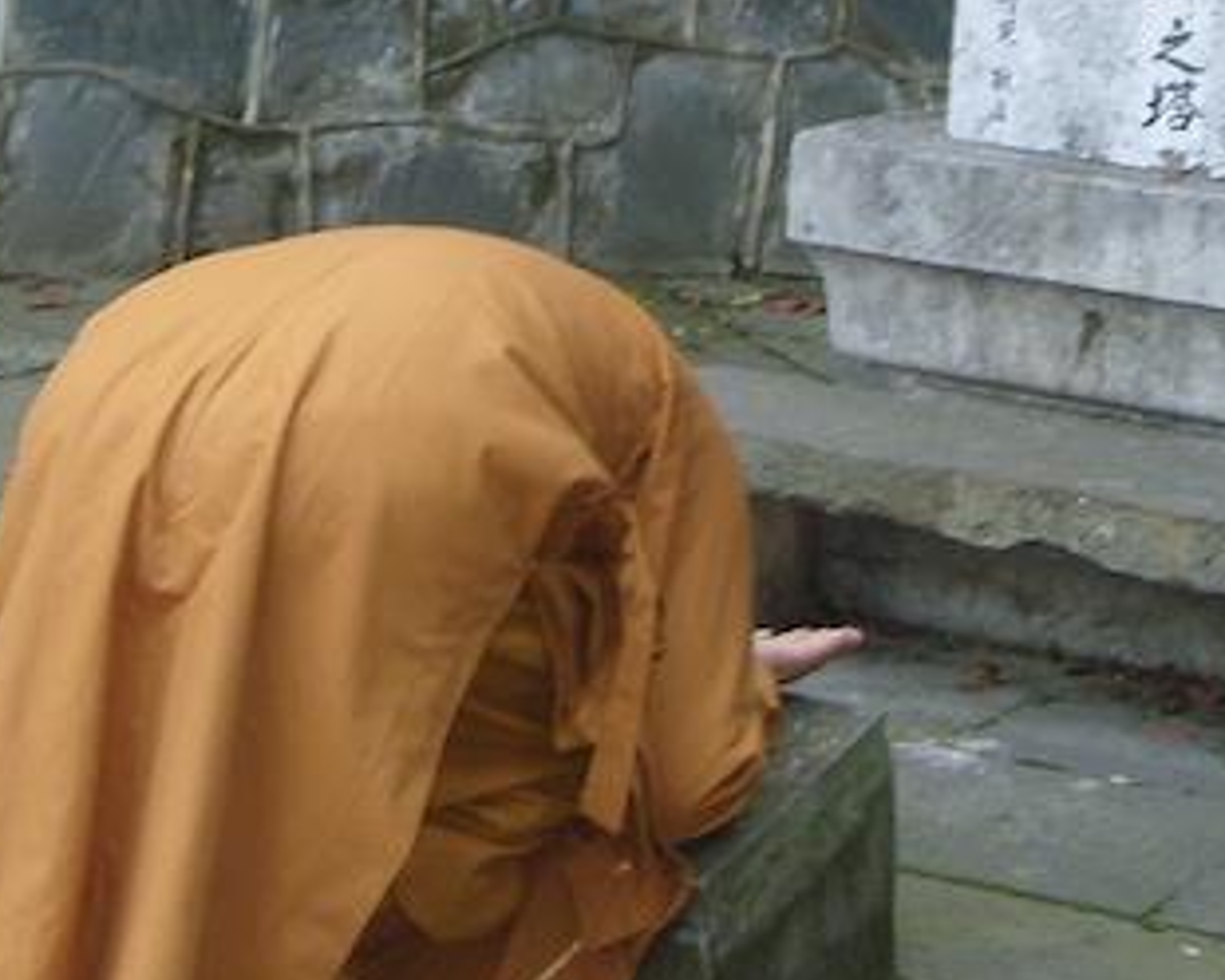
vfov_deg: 14.4
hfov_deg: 18.4
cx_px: 721
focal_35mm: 104
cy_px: -174
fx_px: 3771
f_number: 3.5
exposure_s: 1/30
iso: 100
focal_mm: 6.3
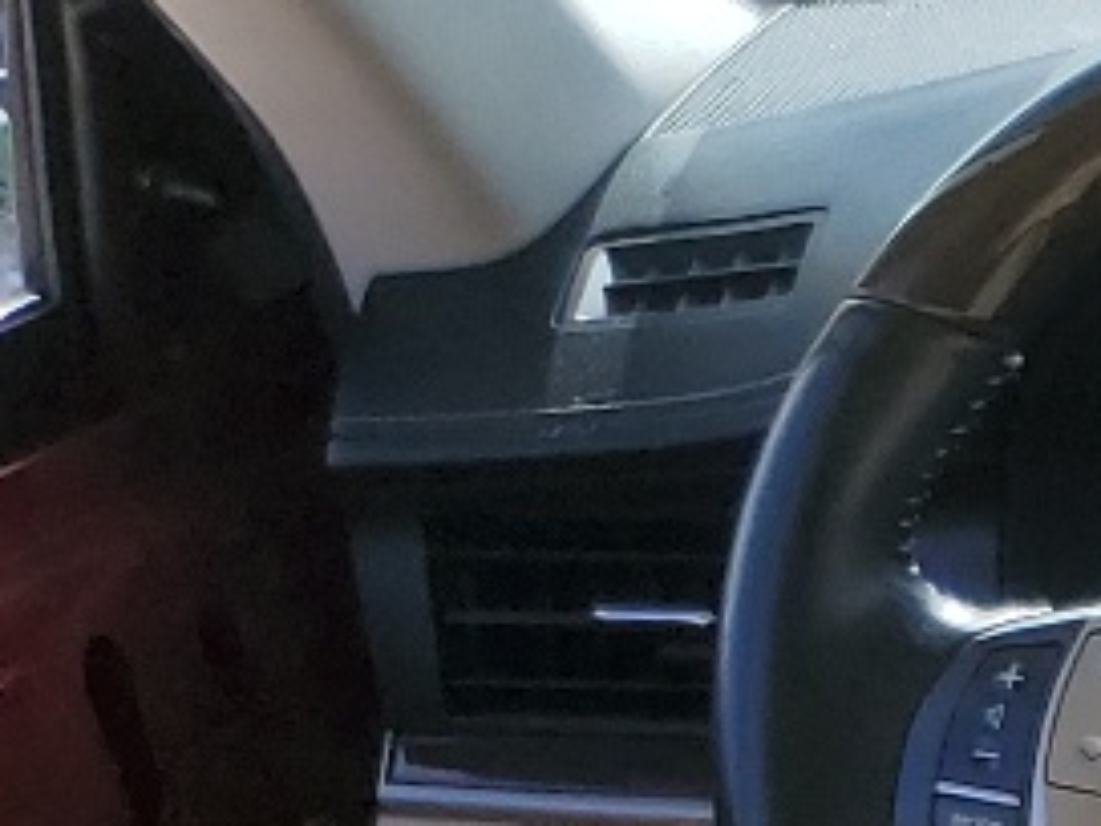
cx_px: 3097
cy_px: 2300
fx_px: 4866
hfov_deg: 10.2
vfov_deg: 8.4
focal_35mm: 153
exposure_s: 1/1667
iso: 50
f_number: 1.5
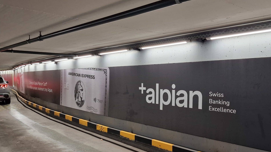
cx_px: 137
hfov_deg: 58.0
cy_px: 97
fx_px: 244
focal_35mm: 34
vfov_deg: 34.4
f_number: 1.8
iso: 160
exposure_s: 1/59
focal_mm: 6.4
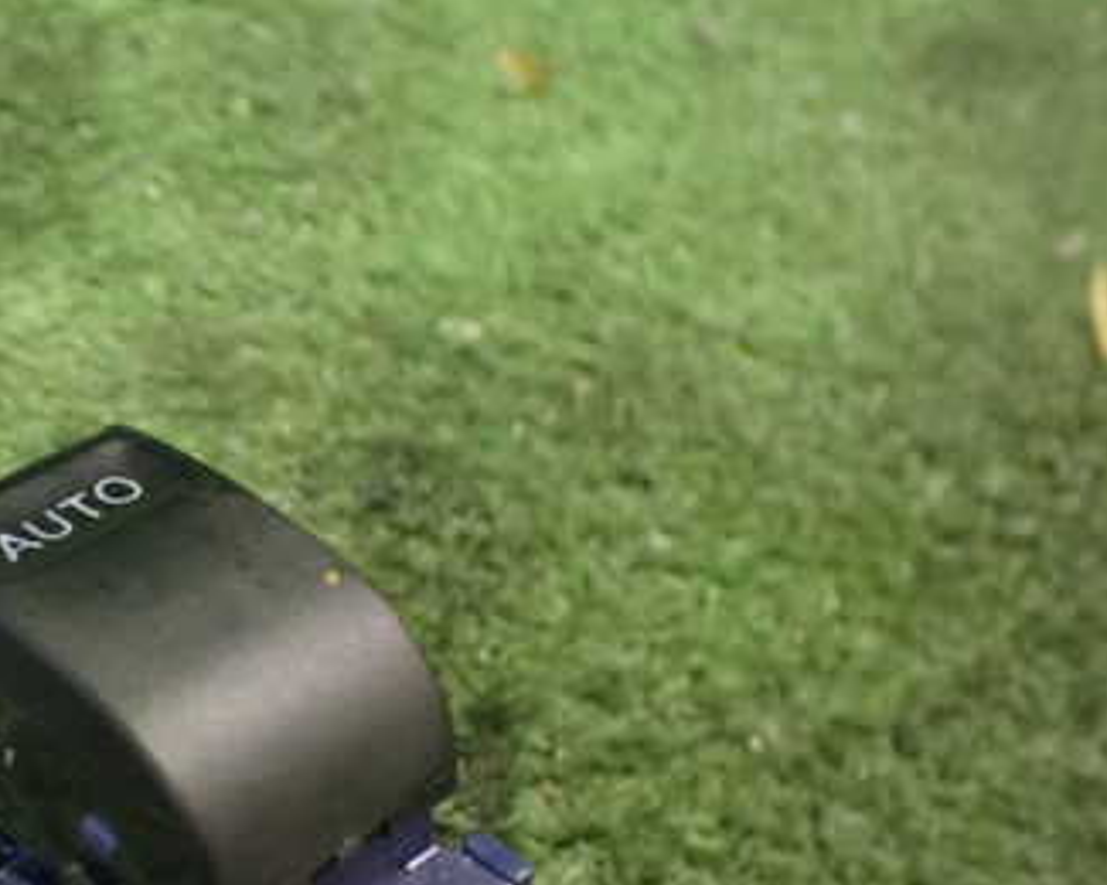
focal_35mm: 54
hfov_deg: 33.6
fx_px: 1769
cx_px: 194
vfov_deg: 27.3
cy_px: 756
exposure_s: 1/30
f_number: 2.3
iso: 1250
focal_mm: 5.4
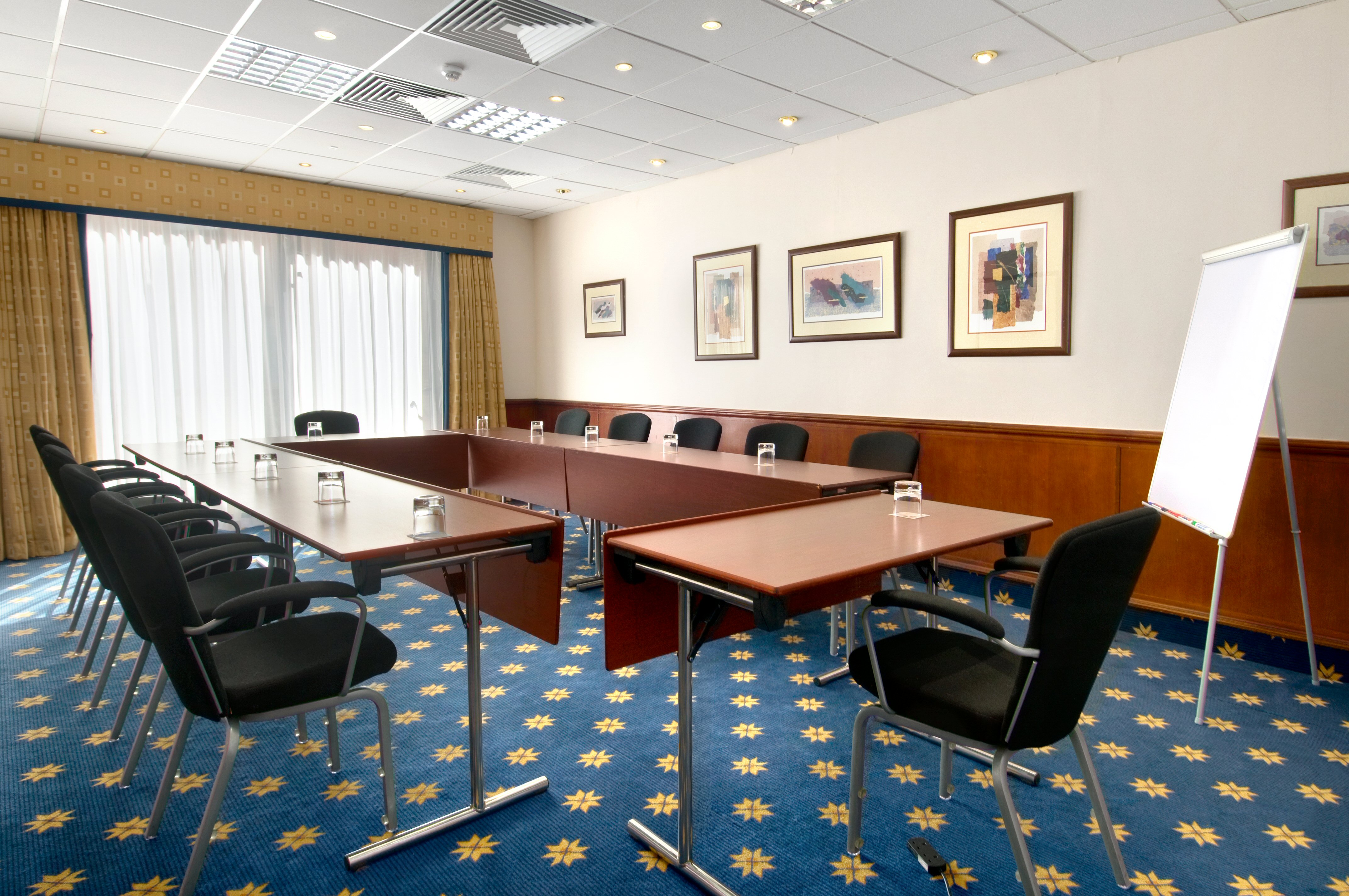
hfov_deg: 85.5
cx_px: 674
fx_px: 730
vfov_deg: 63.1
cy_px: 448
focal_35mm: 20
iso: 280
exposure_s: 1/15
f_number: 8
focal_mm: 13
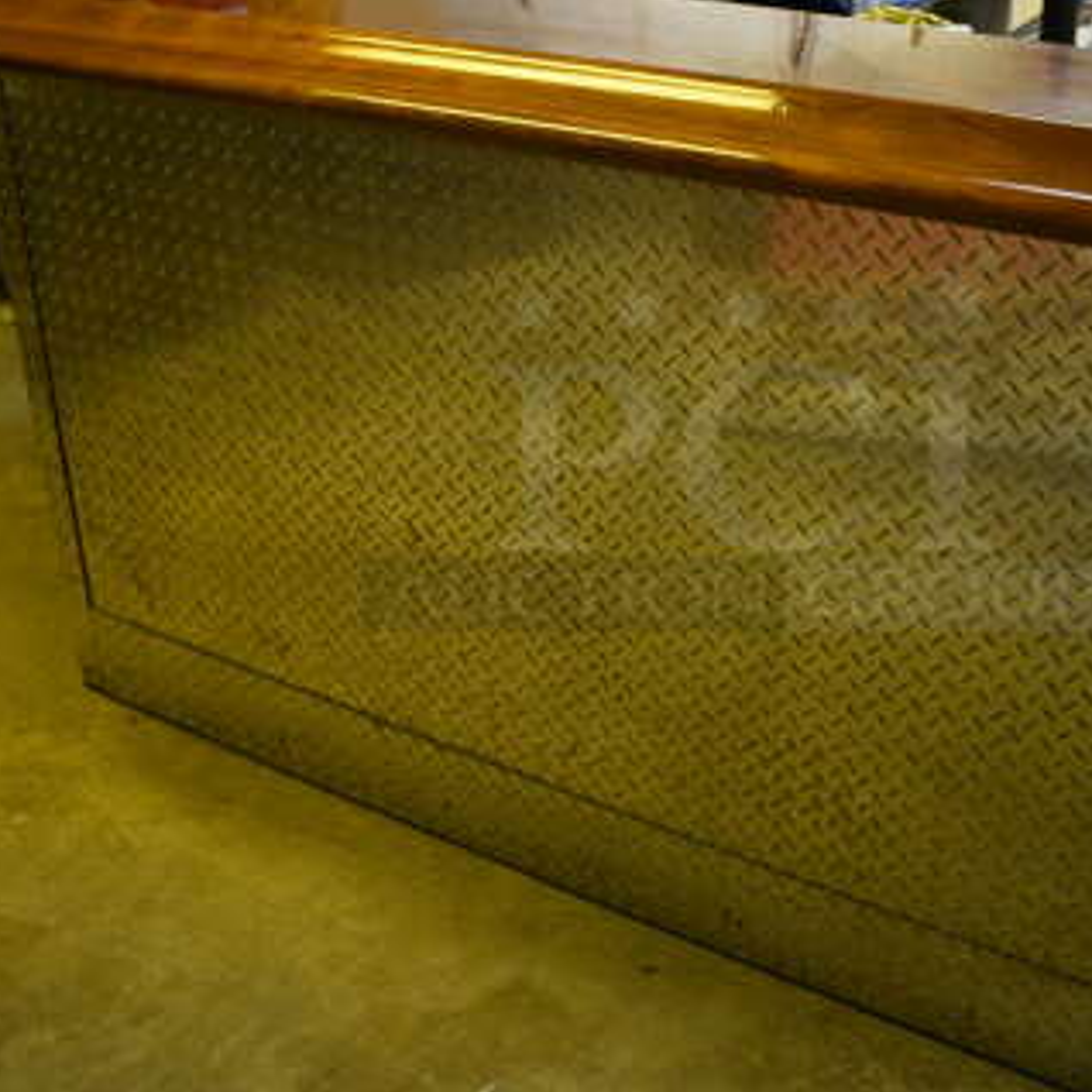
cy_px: 450
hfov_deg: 37.8
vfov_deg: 38.2
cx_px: 745
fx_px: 1570
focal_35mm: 44
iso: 4000
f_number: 3.5
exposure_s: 1/125
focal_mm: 18
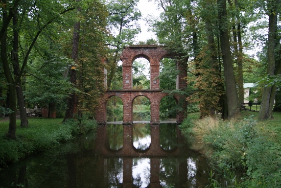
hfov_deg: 61.9
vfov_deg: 43.7
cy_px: 94
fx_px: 234
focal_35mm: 30
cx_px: 140
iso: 125
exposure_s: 1/40
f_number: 4
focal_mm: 20
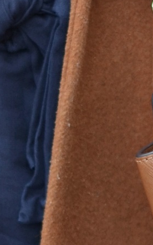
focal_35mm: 522
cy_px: 94
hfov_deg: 2.5
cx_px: 119
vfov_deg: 4.0
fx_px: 3479
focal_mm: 50
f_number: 1.8
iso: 100
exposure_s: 1/200
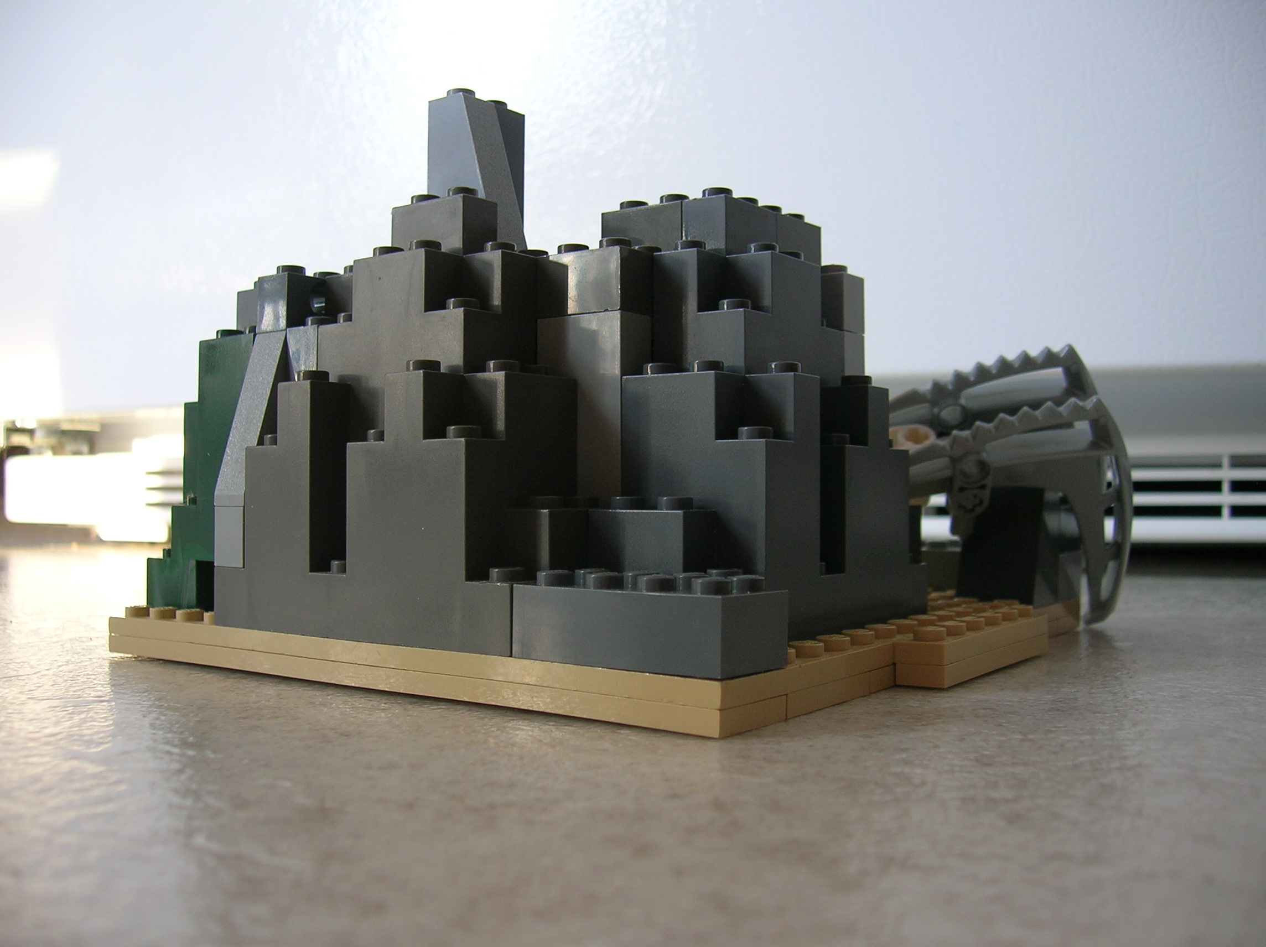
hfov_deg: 54.0
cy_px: 474
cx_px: 633
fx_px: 1242
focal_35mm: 34
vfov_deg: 41.7
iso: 50
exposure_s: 1/4.4
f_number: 2.9
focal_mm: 5.7
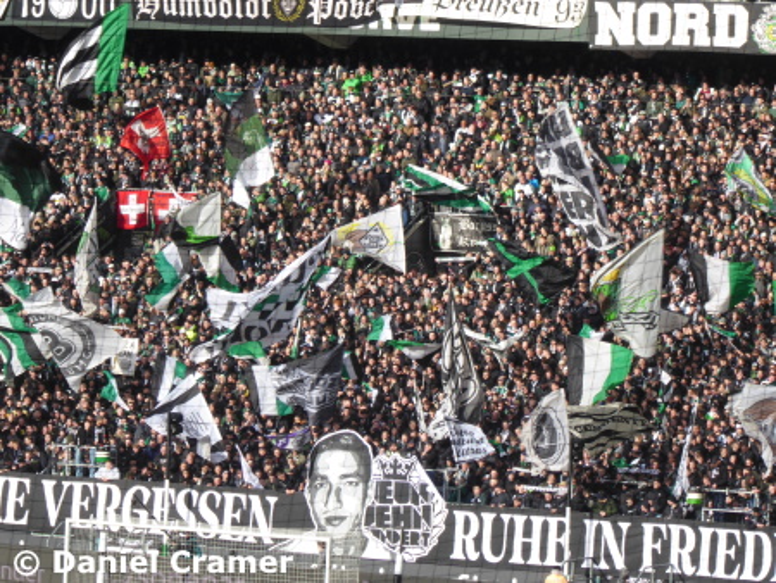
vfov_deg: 6.0
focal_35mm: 250
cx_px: 388
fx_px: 5607
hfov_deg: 7.9
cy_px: 292
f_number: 5.6
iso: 80
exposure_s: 1/125
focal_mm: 44.8
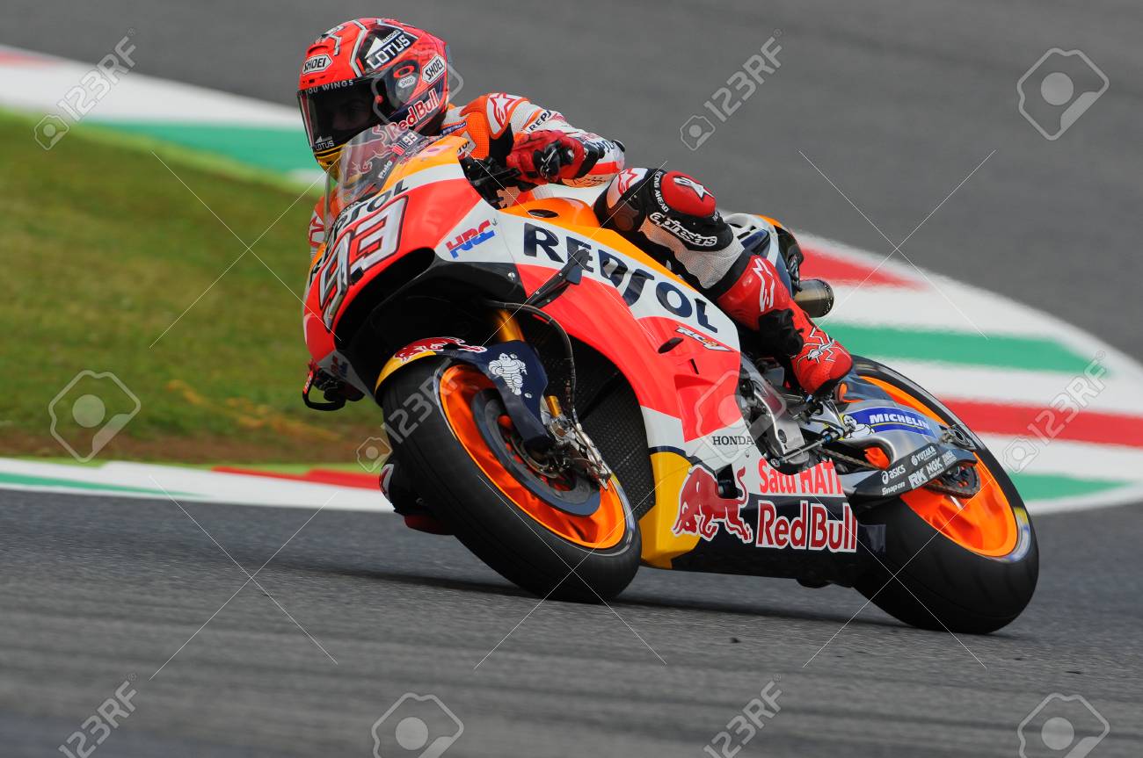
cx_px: 572
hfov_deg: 2.8
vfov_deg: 1.8
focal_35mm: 750
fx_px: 23780
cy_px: 379
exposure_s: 1/800
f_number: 7.1
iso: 320
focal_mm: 500
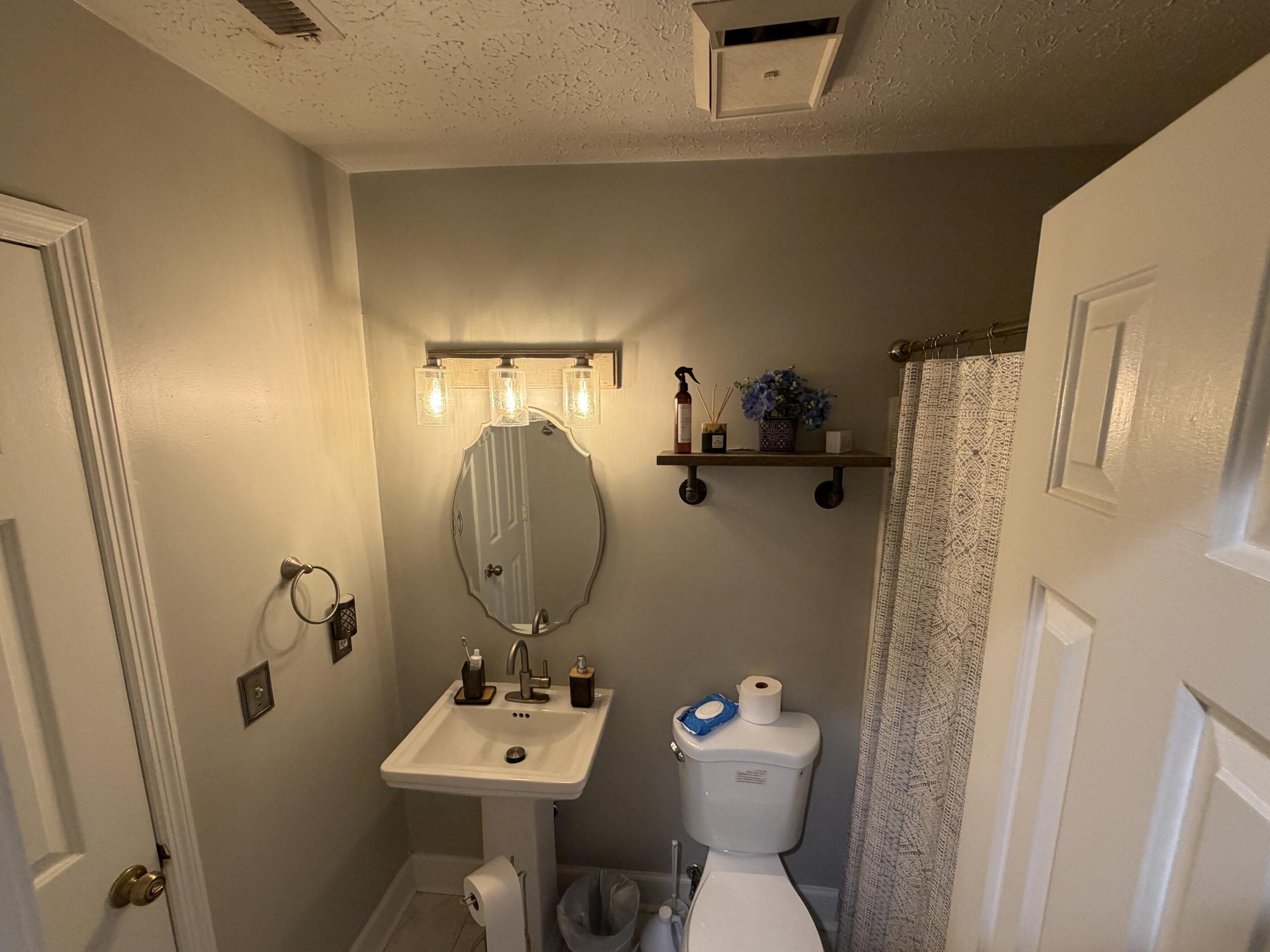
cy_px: 500
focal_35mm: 15
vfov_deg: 81.7
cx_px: 658
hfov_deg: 98.1
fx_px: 550
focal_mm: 2.22
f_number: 2.2
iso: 200
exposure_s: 1/60
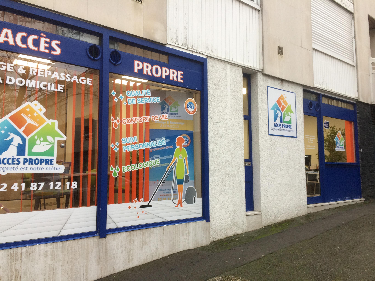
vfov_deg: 48.2
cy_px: 140
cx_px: 188
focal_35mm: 29
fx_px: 314
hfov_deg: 61.7
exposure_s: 1/100
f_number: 2.2
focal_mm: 4.15
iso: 64
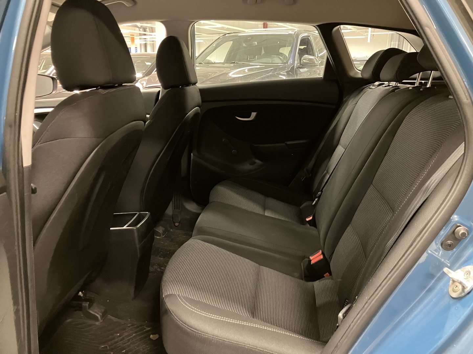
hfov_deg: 63.4
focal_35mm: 28
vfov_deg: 49.7
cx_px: 236
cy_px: 177
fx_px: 383
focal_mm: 3.99
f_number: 1.8
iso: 640
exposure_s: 1/25
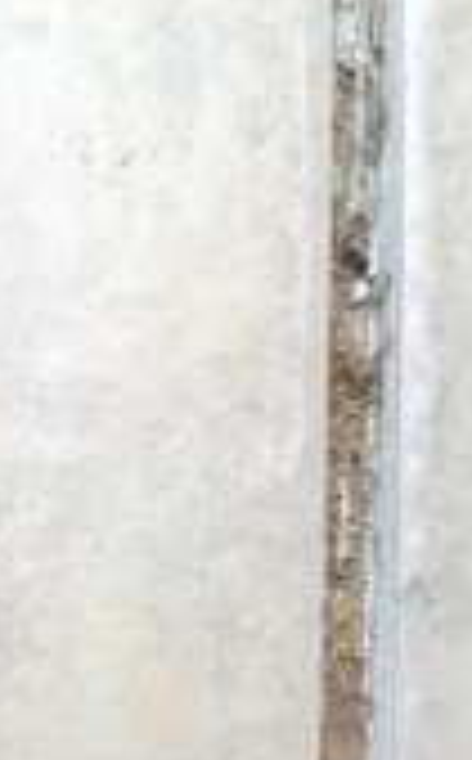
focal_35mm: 166
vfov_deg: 11.5
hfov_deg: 7.3
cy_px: 1462
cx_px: -724
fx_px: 3431
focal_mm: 4.13
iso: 64
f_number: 2.4
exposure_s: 1/120
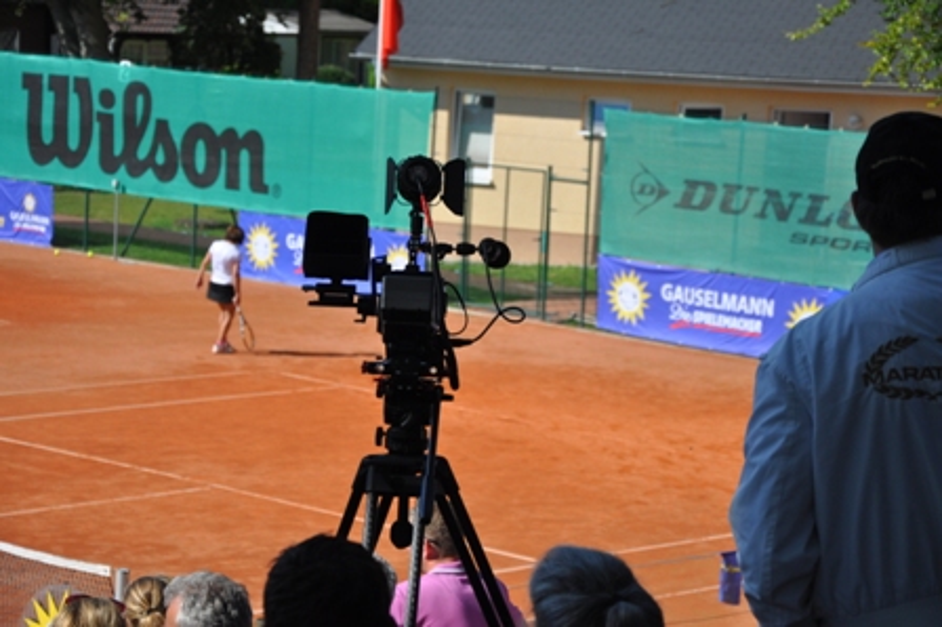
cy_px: 314
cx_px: 471
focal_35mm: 112
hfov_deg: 18.2
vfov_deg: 12.2
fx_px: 2941
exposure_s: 1/1600
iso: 400
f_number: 6.3
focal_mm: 75
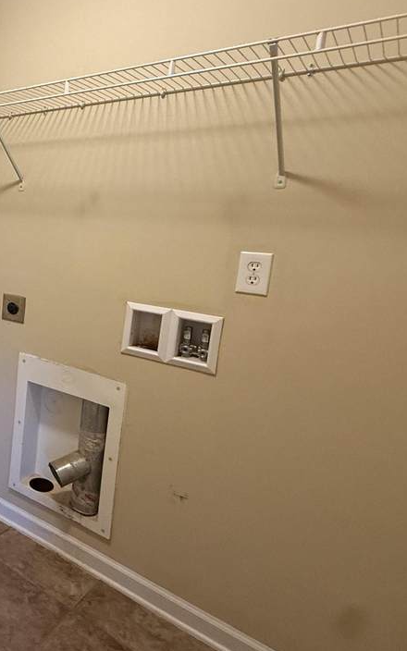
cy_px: 284
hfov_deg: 36.1
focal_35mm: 27
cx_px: -78
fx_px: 479
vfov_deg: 68.1
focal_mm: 2.22
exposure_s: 1/60
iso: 320
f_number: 2.2
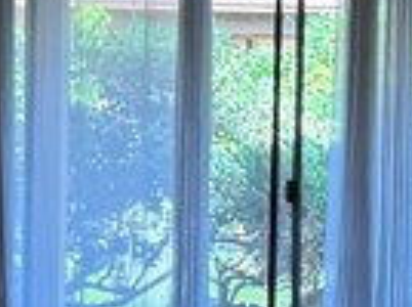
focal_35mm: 184
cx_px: 335
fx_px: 2186
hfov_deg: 10.7
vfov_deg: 8.0
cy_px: 175
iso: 250
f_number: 1.78
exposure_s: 1/120
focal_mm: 6.76
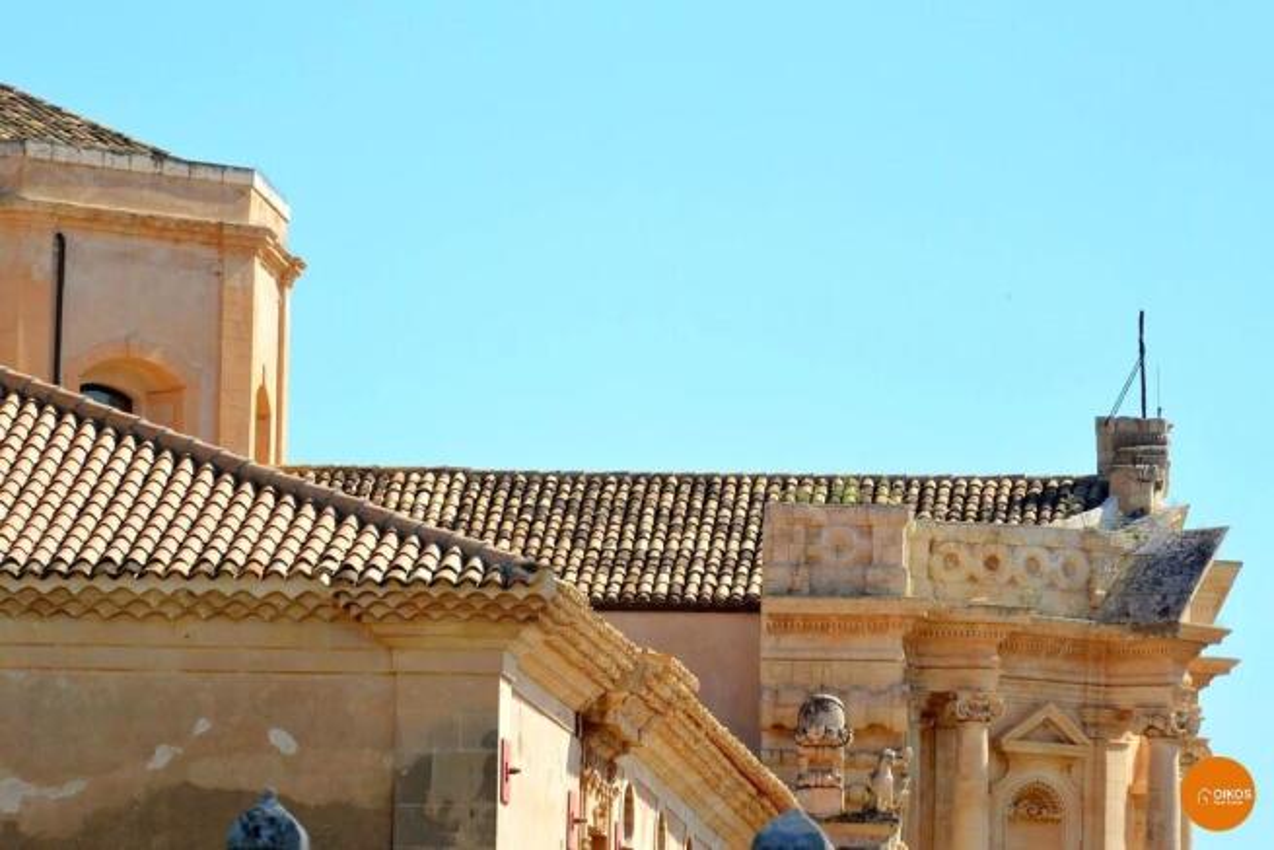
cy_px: 425
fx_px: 8919
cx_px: 637
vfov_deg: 5.5
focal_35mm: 252
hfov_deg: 8.2
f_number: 5.3
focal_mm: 93.5
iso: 160
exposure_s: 1/1000
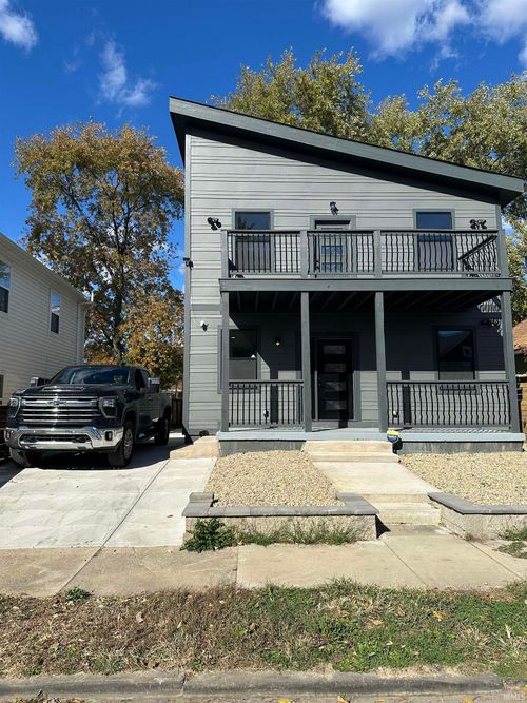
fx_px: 487
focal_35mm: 24
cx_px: 264
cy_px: 352
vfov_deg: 71.6
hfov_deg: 56.8
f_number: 1.78
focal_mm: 6.86
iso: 80
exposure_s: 1/6211
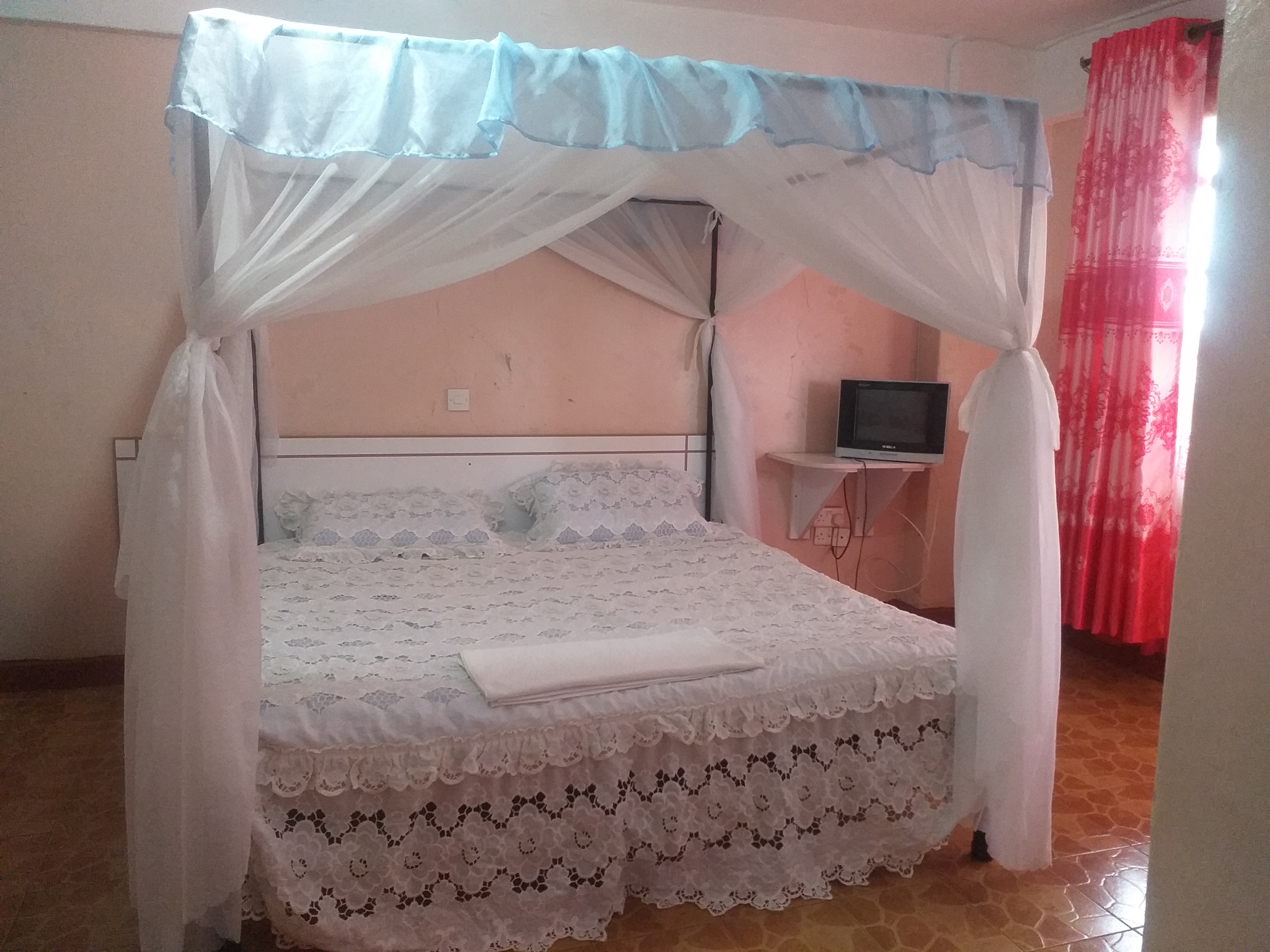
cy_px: 476
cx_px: 635
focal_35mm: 27
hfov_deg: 65.3
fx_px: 991
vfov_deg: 51.4
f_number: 1.9
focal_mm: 3.6
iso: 320
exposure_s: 1/25
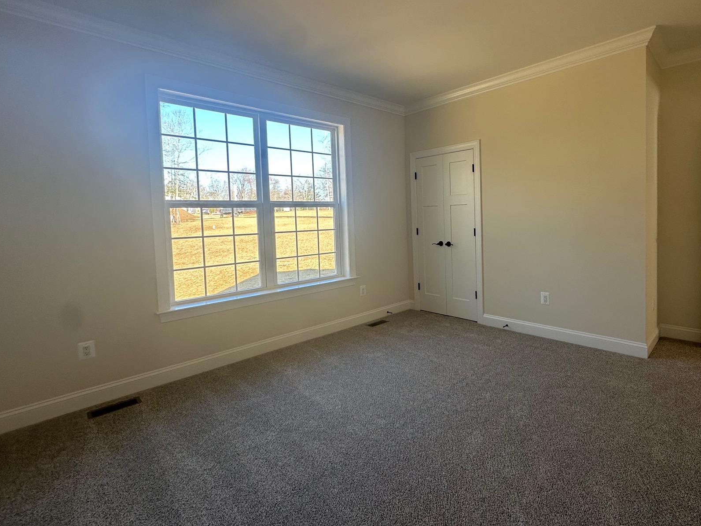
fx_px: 365
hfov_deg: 86.8
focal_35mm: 18
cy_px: 232
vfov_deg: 71.3
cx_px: 416
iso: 50
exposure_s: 1/99
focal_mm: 2.22
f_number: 2.2
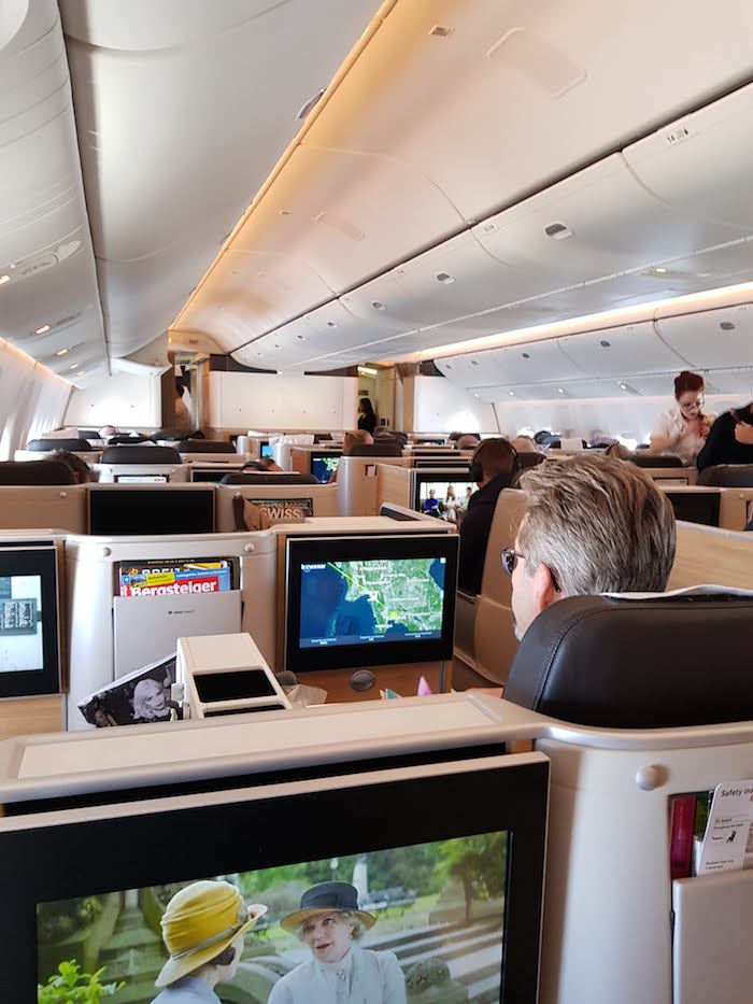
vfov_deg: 67.3
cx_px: 376
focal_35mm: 26
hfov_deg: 53.1
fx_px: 754
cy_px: 502
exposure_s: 1/33
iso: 200
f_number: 1.7
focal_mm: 4.2
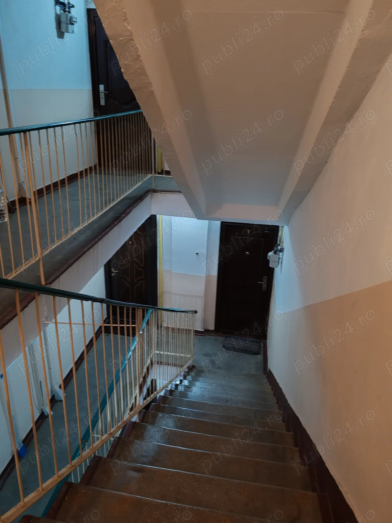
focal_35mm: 27
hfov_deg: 51.3
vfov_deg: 65.3
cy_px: 262
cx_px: 196
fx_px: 408
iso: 3200
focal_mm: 6.12
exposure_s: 1/33
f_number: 1.9
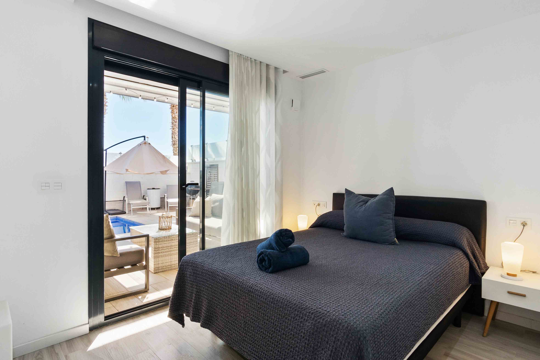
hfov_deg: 90.0
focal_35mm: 18
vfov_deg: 67.4
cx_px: 270
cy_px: 180
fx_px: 270
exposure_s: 1/50
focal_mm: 12
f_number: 8
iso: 320
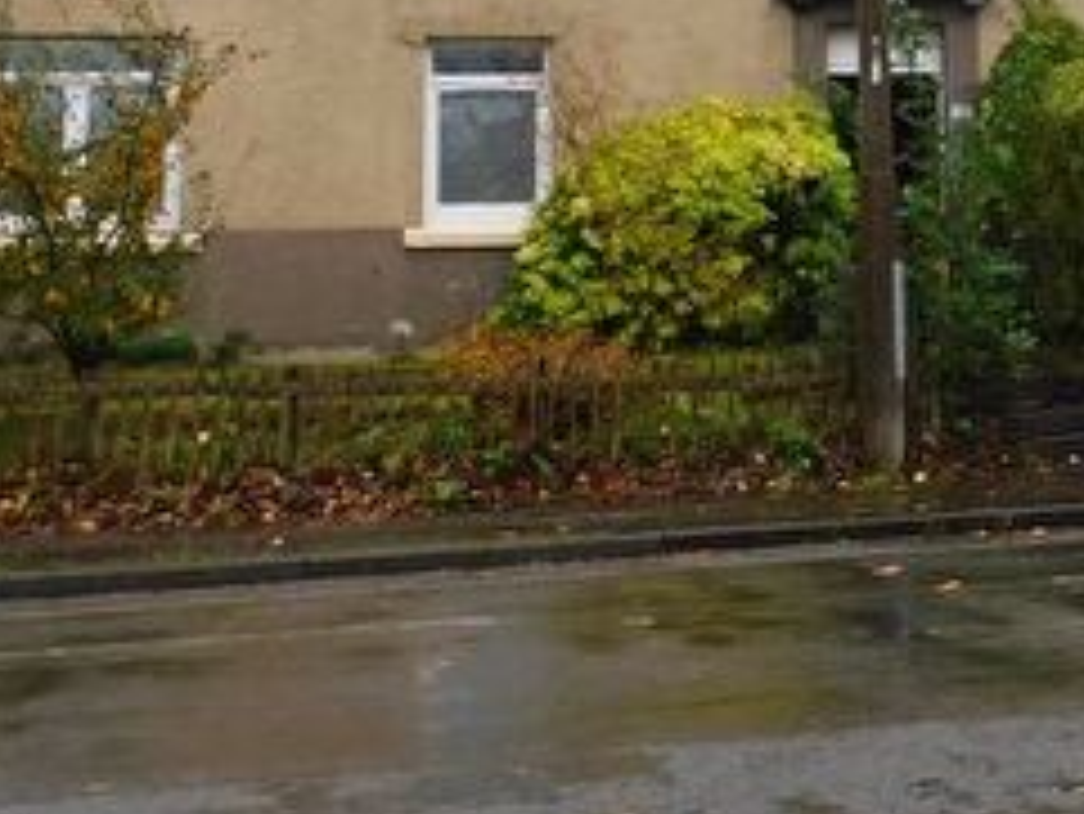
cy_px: -128
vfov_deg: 16.4
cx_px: 1259
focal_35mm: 87
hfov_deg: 21.1
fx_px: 2726
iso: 125
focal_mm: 5.3
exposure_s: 1/100
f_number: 3.2
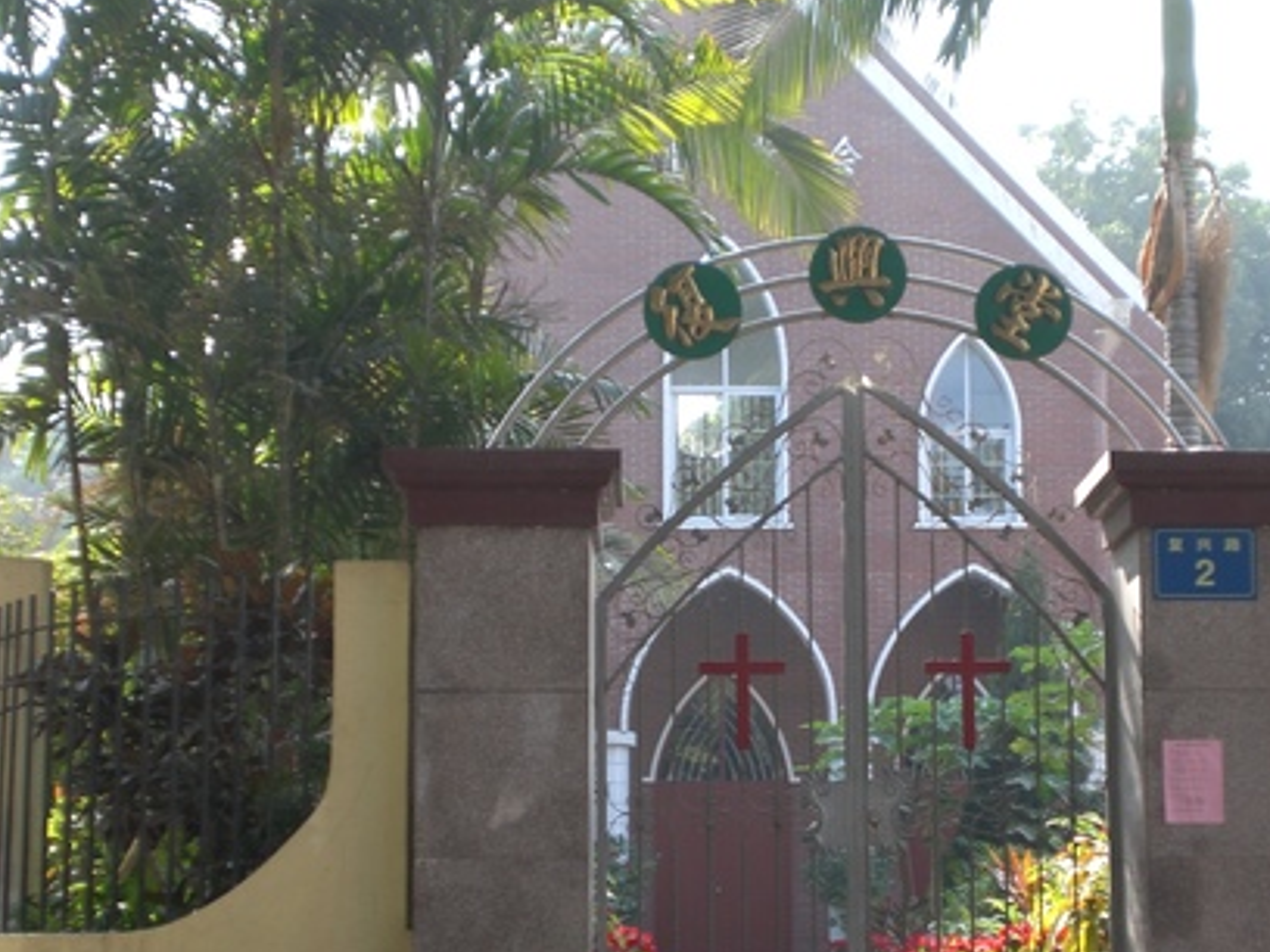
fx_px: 2752
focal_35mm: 75
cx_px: 769
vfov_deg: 19.6
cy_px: 625
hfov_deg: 25.9
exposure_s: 1/125
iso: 50
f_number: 3.6
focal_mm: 8.44
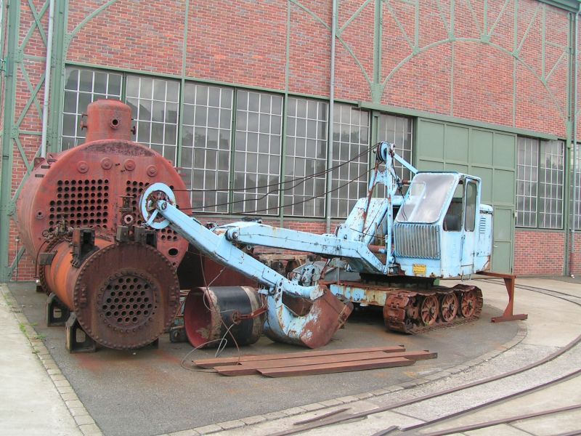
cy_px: 218
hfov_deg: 49.0
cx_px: 290
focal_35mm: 38
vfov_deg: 37.7
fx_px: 638
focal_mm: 5.8
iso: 50
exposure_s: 1/80
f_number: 5.6
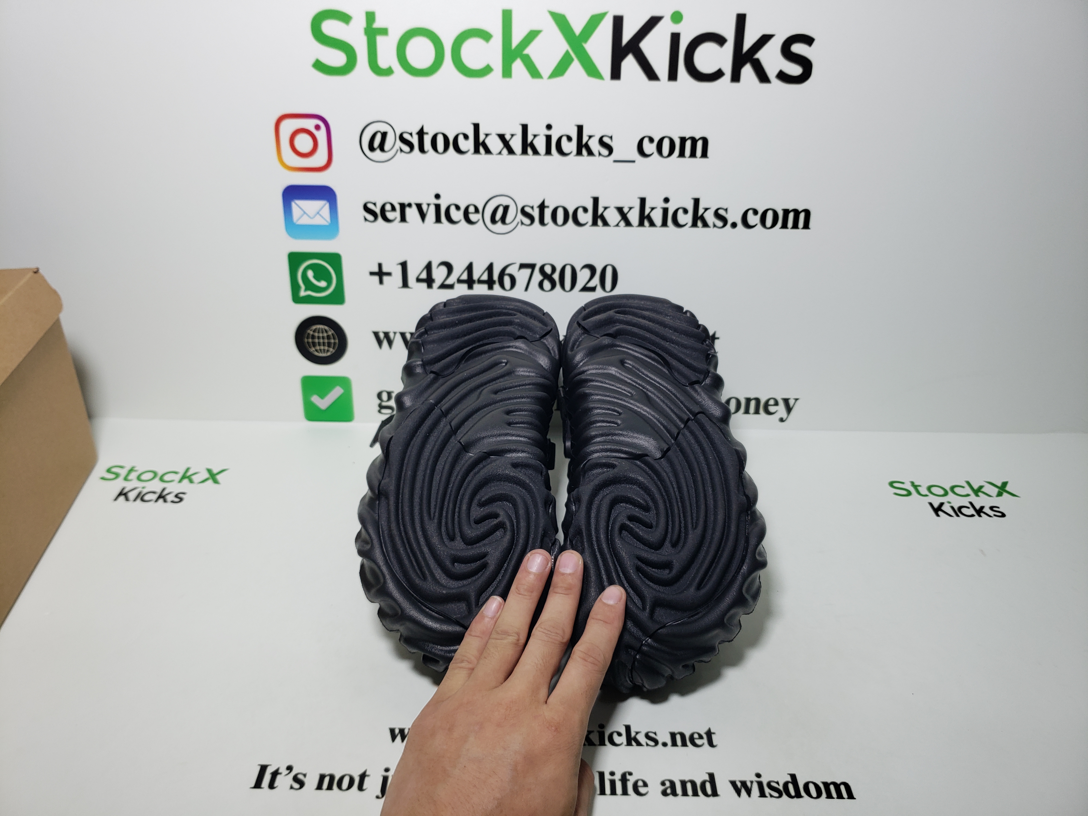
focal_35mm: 26
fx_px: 817
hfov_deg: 67.3
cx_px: 544
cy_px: 408
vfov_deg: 53.1
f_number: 1.5
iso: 50
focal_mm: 4.3
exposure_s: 1/354
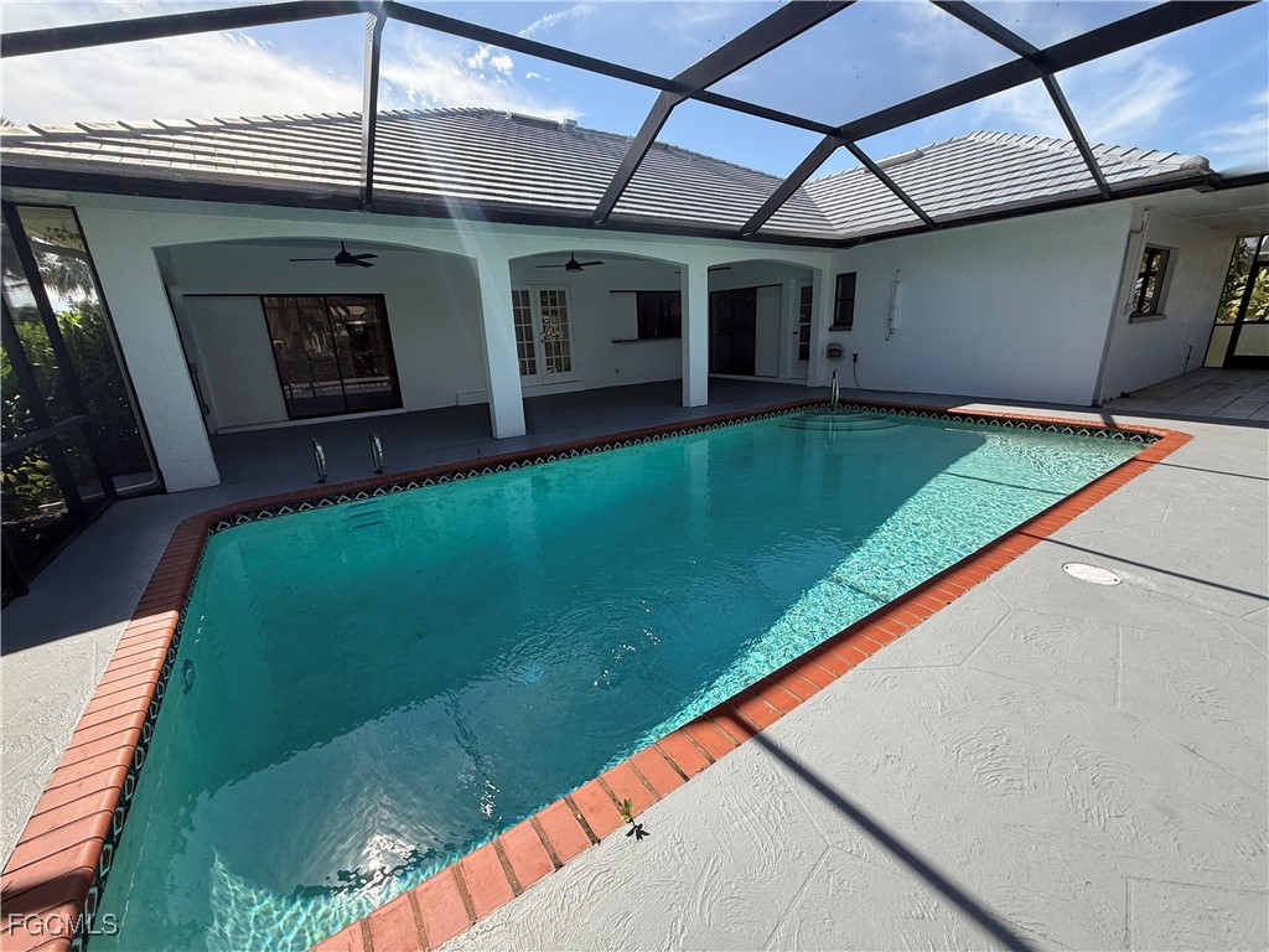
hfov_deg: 102.1
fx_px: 513
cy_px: 476
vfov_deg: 85.7
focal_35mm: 14
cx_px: 634
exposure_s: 1/368
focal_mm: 2.22
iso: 50
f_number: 2.2
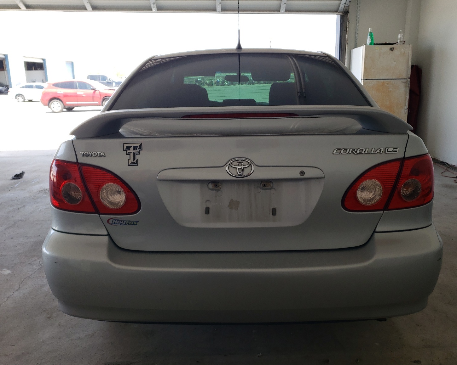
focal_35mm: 28
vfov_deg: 51.5
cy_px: 184
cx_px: 239
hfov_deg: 62.2
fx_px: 379
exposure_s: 1/256
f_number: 1.5
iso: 50
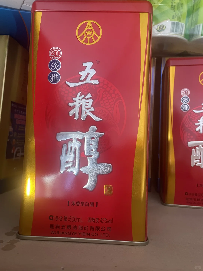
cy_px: 136
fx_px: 203
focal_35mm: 26
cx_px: 102
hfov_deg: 53.1
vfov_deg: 67.3
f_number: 1.6
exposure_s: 1/60
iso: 320
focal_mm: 4.2
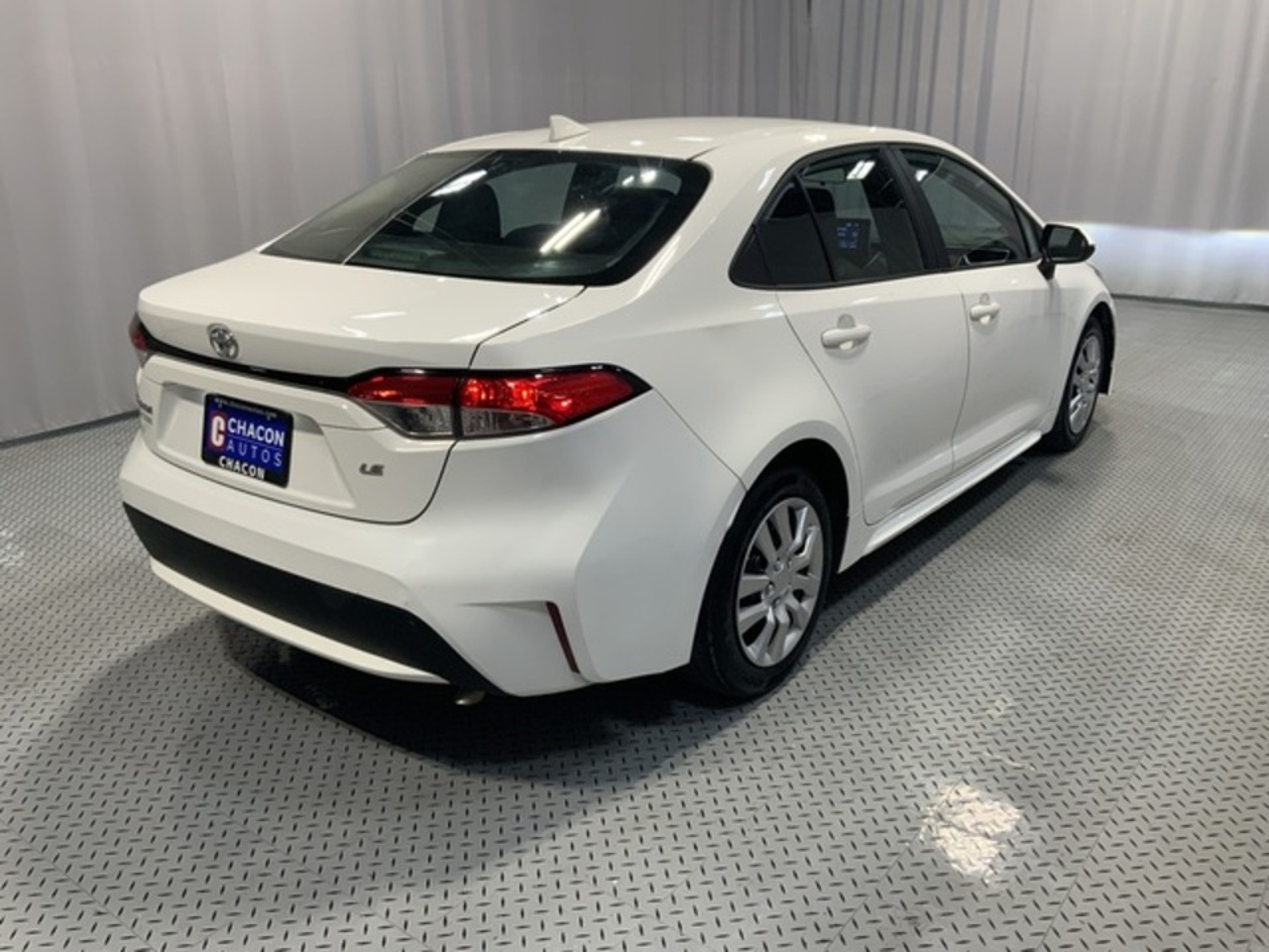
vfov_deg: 48.2
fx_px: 1063
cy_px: 476
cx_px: 634
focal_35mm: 29
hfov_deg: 61.7
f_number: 1.8
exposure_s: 1/120
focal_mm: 3
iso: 50
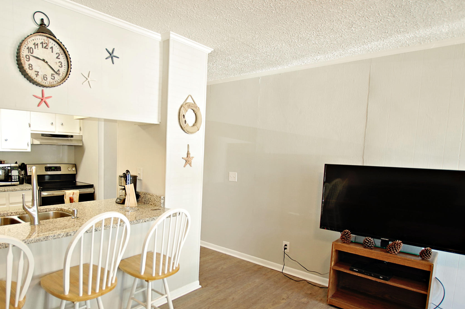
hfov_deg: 77.2
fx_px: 284
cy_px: 182
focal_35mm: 22
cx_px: 173
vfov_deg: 56.8
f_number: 3.5
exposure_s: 1/30
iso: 400
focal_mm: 10
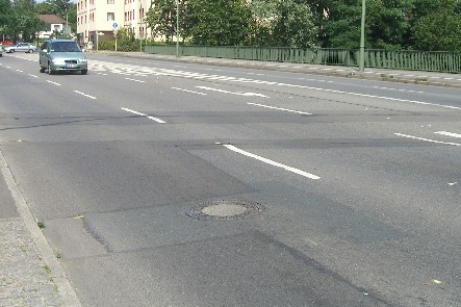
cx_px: 188
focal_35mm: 52
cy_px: 117
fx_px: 666
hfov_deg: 38.1
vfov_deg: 25.9
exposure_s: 1/125
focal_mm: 7.9
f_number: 8
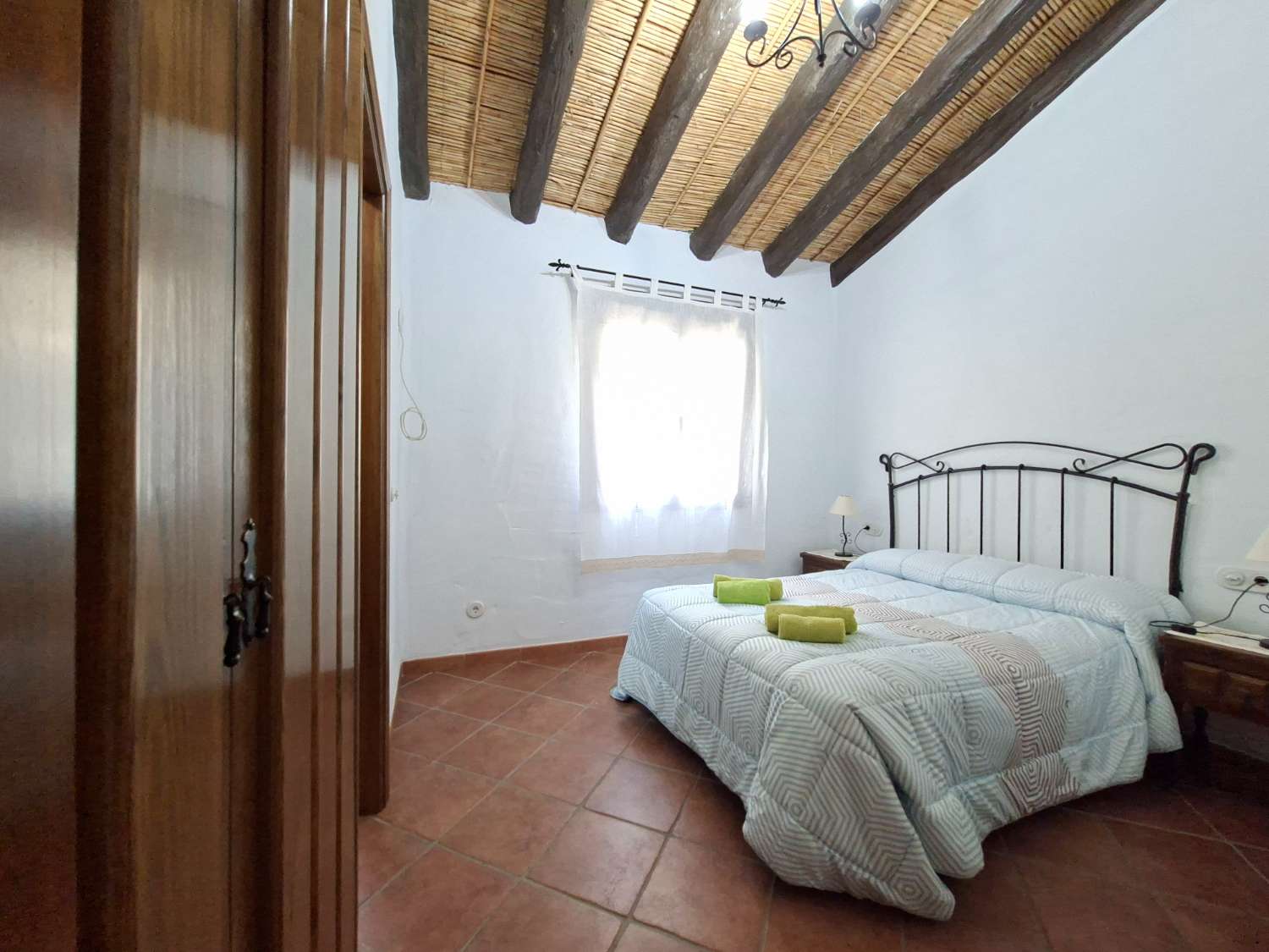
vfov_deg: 89.9
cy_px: 476
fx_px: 477
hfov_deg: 106.2
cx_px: 634
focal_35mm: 13
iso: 500
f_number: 2.2
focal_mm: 1.74
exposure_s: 1/25
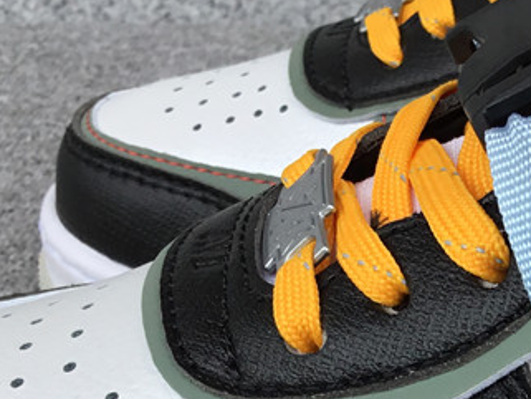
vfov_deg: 16.4
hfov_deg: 21.6
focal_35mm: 87
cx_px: 544
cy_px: 456
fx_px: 1335
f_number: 2.4
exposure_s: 1/370
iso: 25
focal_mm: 3.3
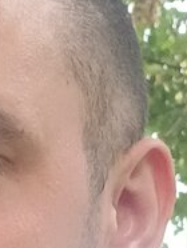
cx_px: 5
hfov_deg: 7.9
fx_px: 1344
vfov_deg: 10.4
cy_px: 279
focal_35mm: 187
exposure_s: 1/50
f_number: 2
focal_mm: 3.82
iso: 169
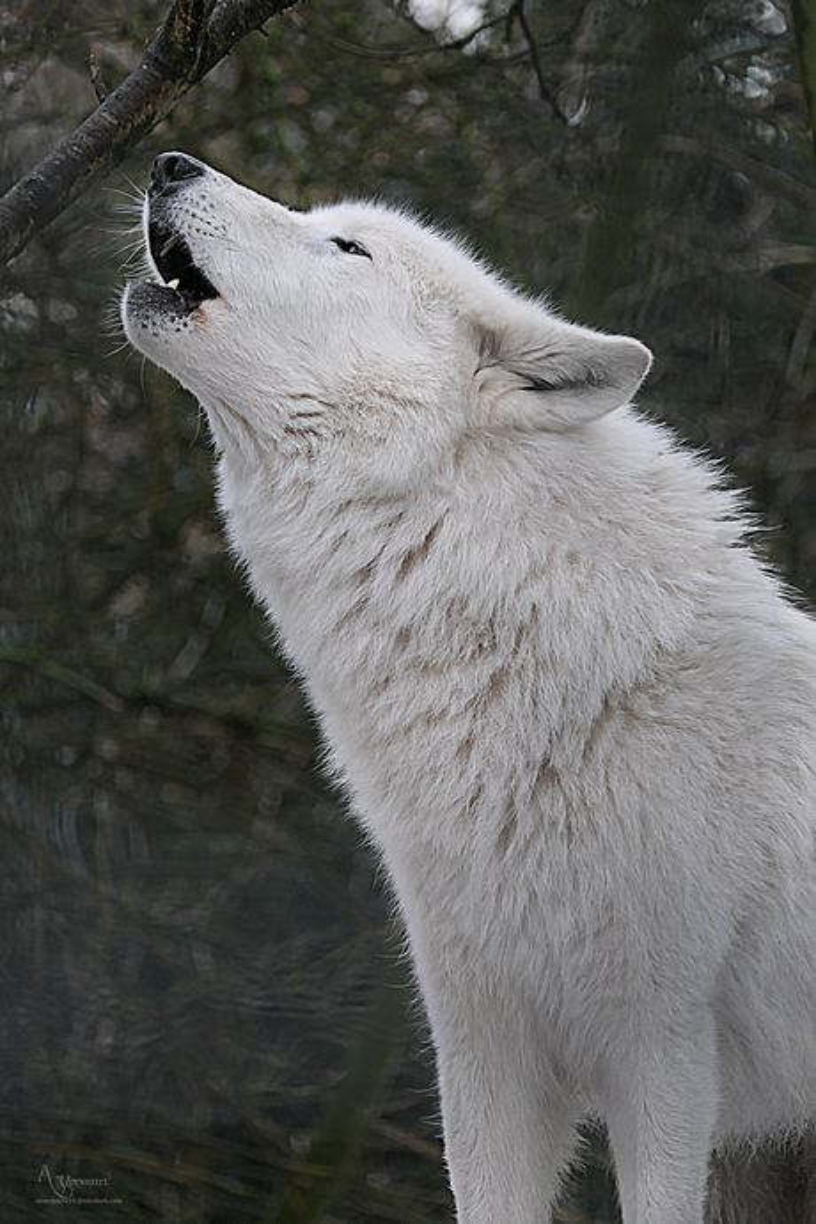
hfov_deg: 3.6
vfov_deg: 5.4
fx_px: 12987
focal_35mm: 382
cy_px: 612
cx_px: 408
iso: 800
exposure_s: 1/125
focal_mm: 140.5
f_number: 4.5
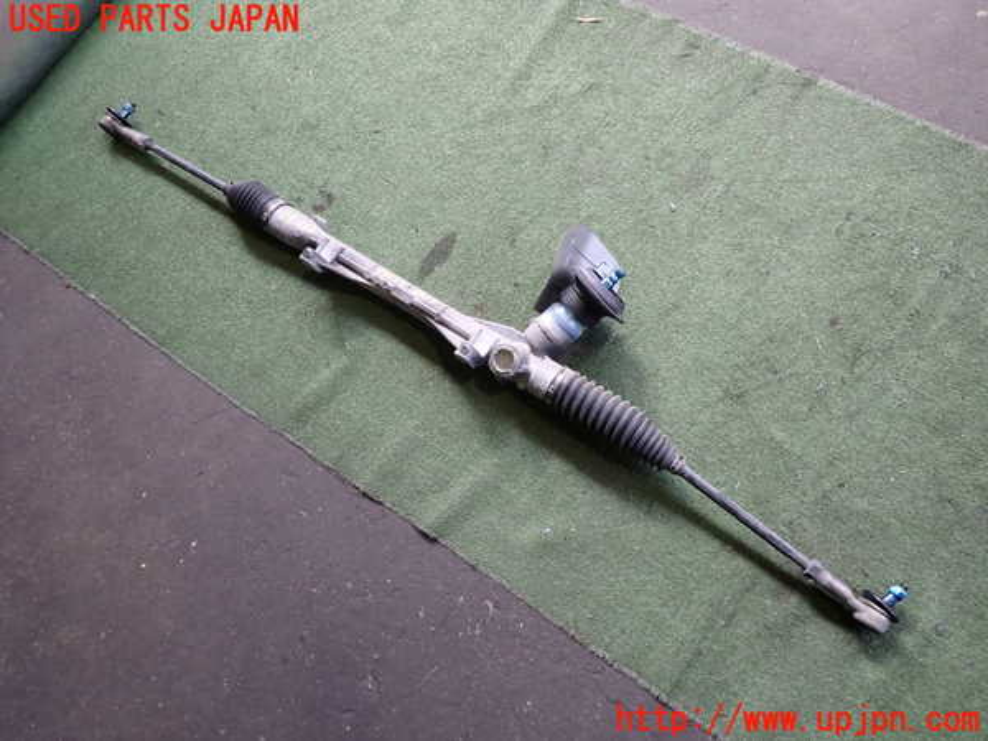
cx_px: 494
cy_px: 370
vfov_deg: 54.9
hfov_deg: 69.4
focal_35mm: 25
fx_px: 714
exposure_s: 1/125
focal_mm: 4.5
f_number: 2
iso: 200
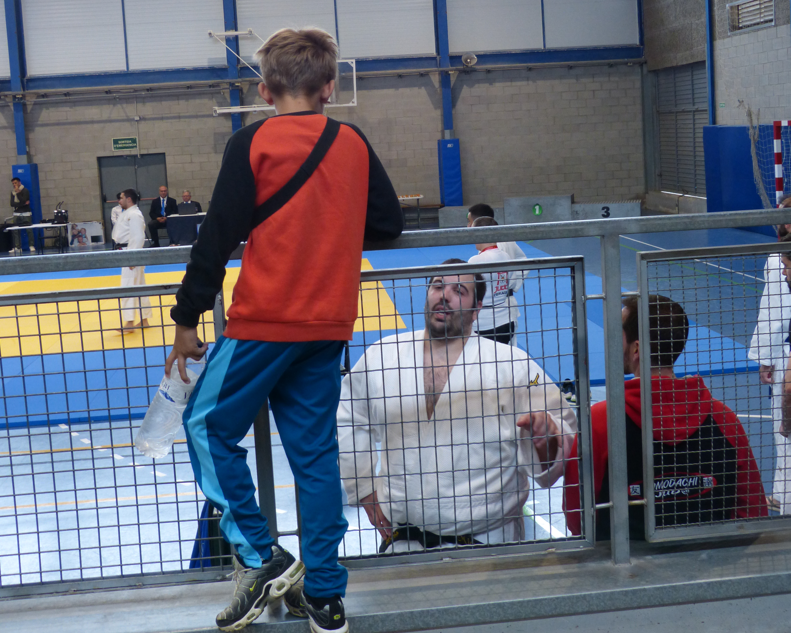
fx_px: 1077
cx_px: 396
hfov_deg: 40.3
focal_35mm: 46
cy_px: 230
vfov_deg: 32.6
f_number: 3
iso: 200
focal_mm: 6.2
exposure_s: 1/60
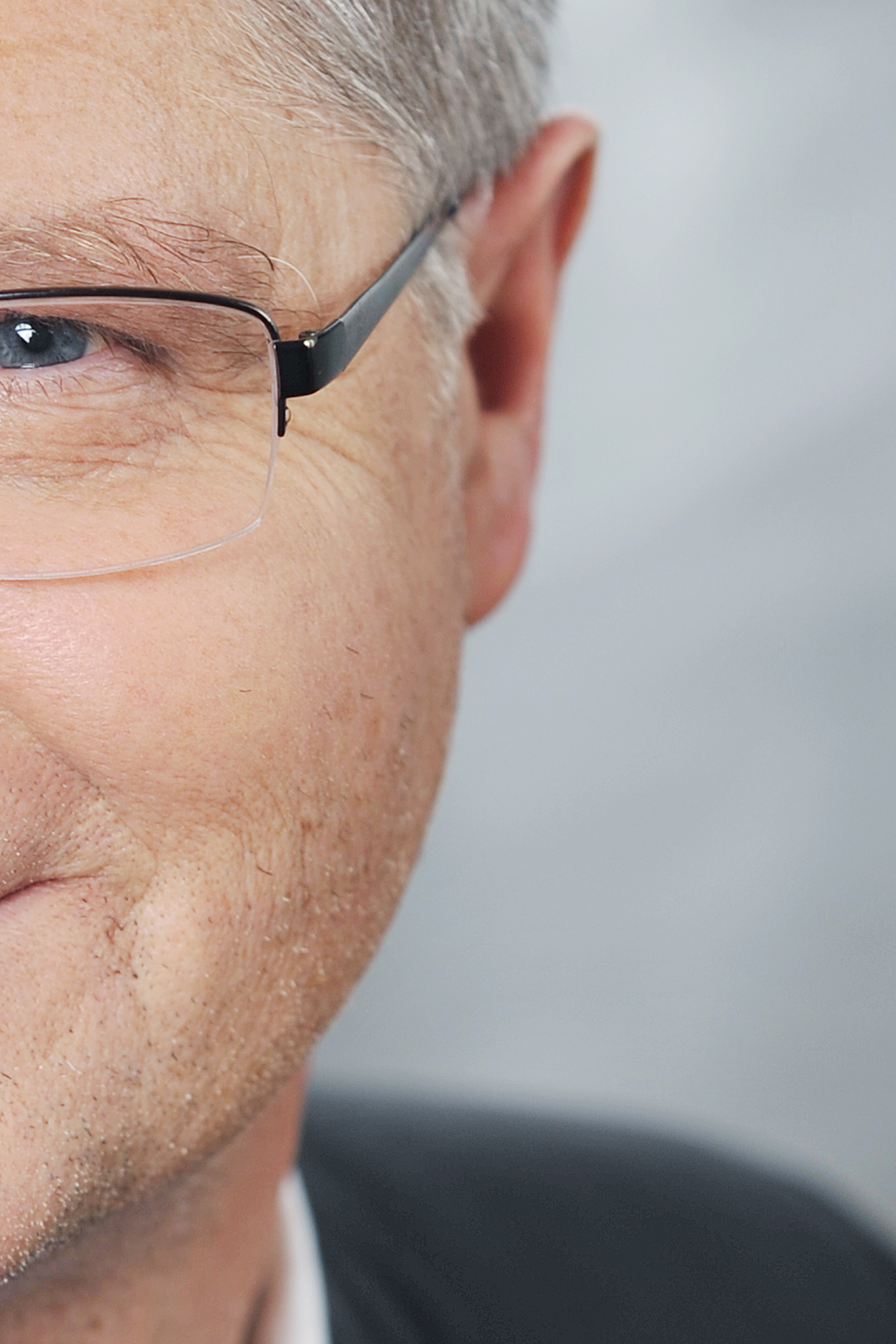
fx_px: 8775
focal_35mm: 235
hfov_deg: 5.8
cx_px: -113
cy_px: 1006
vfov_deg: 8.7
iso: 100
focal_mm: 85
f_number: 3.5
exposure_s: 1/80
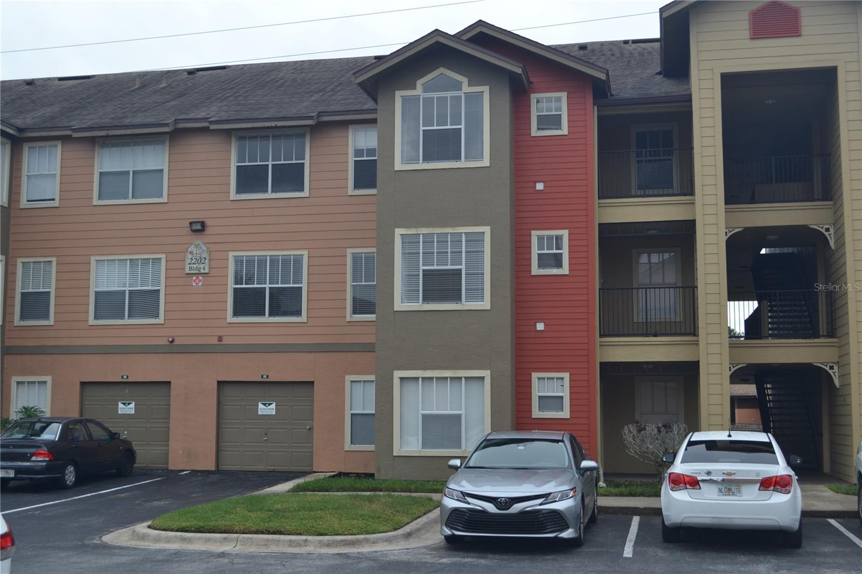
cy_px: 287
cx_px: 431
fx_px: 1077
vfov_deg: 29.9
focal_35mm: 45
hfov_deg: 43.6
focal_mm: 30
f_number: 5.6
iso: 160
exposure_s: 1/125
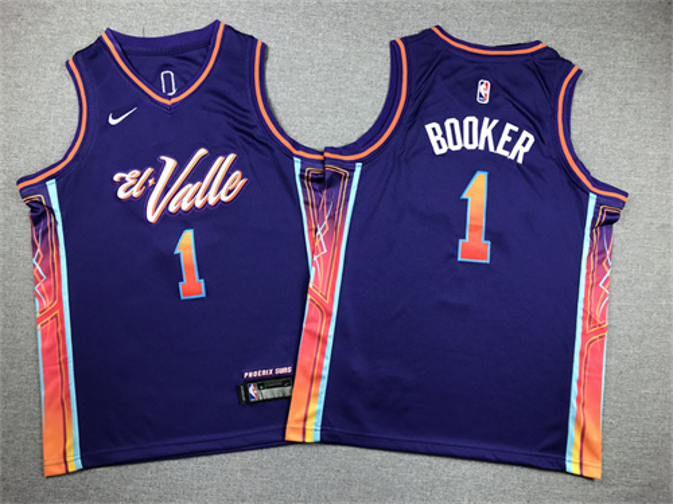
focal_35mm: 28
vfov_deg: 49.7
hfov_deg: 63.4
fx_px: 544
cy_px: 252
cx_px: 336
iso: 32
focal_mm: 3.99
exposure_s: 1/50
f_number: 1.8
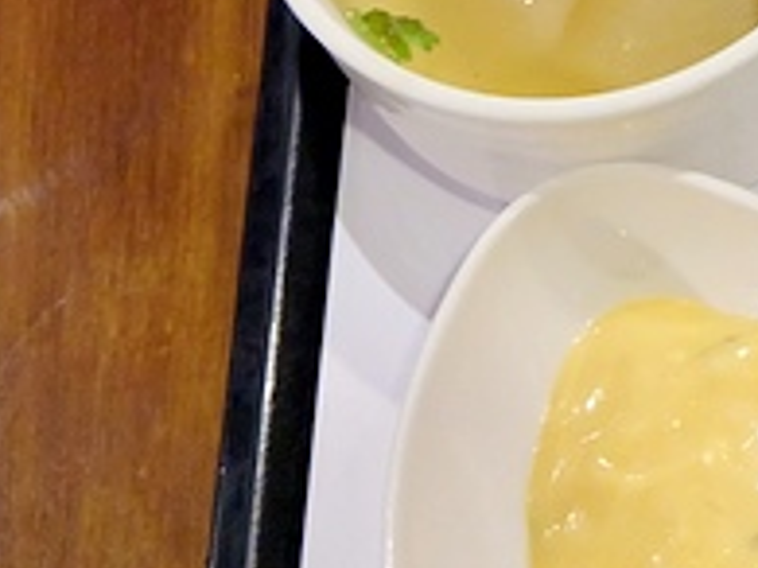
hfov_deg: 12.8
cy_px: 512
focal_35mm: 138
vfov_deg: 10.7
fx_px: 3020
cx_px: 1434
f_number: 4.2
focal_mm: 23.2
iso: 3200
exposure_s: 1/20
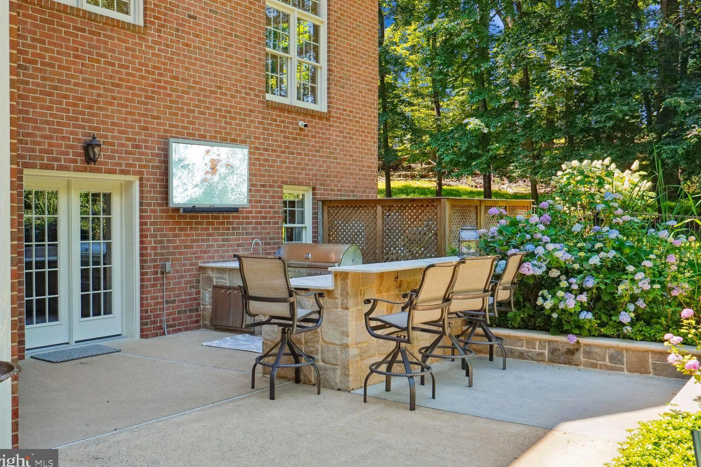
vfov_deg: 35.9
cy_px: 228
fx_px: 720
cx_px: 349
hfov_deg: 51.9
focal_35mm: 37
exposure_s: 1/400
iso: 800
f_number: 9
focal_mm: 35
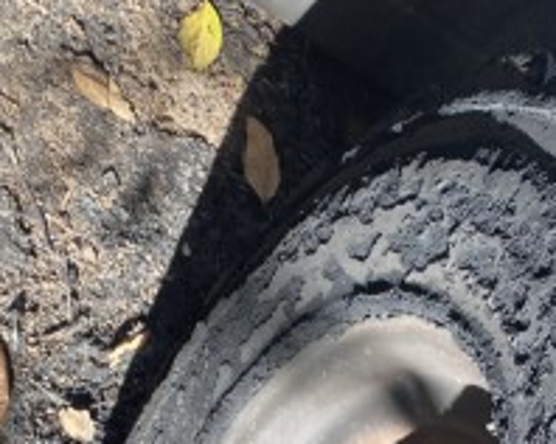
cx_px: 345
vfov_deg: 16.4
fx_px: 1348
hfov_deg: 23.3
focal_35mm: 82
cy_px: 736
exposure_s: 1/256
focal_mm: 4.25
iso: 32
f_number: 1.8
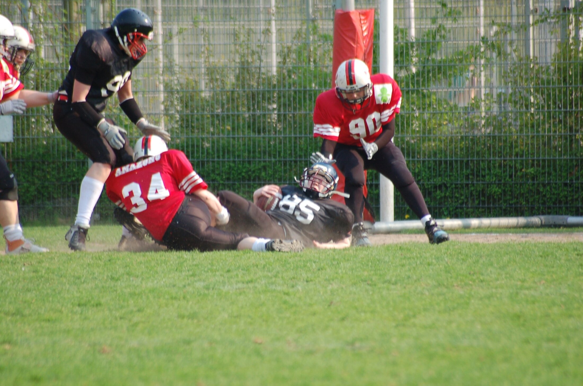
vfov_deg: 3.0
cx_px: 292
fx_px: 7274
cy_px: 193
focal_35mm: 450
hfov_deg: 4.6
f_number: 5.6
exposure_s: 1/500
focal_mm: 300
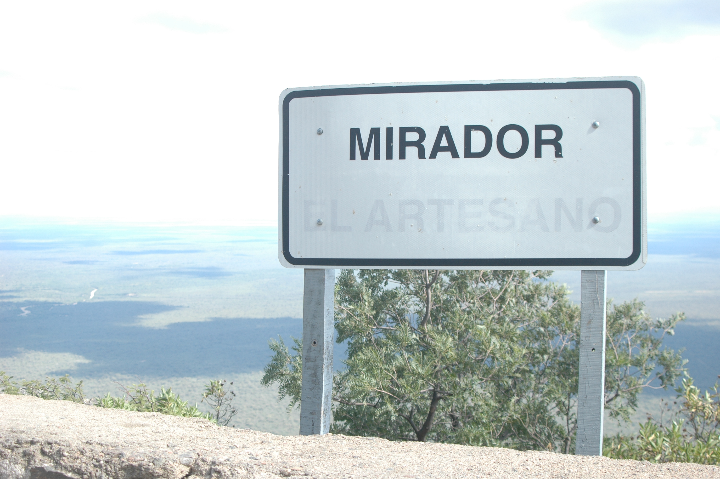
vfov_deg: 25.7
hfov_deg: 37.9
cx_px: 360
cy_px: 240
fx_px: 1049
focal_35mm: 52
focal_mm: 35
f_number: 9
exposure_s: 1/320
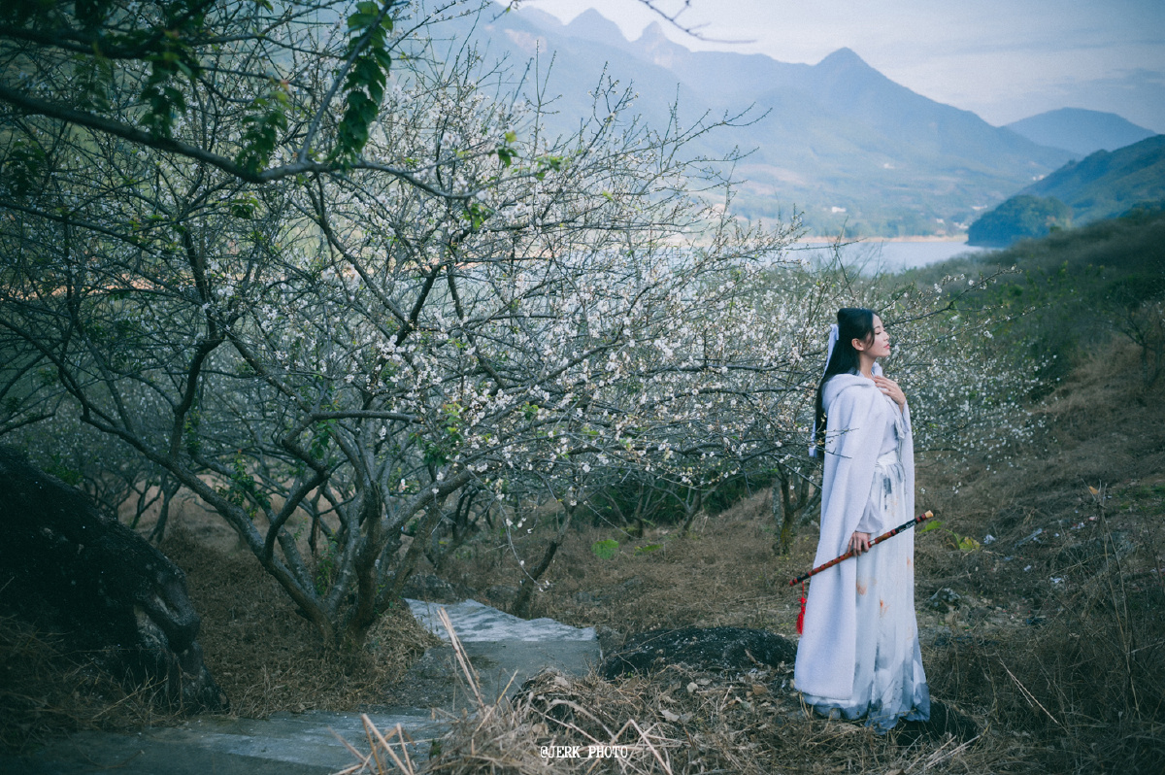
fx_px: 1132
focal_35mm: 35
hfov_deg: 54.5
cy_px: 388
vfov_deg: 37.8
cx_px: 582
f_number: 2.8
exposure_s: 1/1000
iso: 200
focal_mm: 35
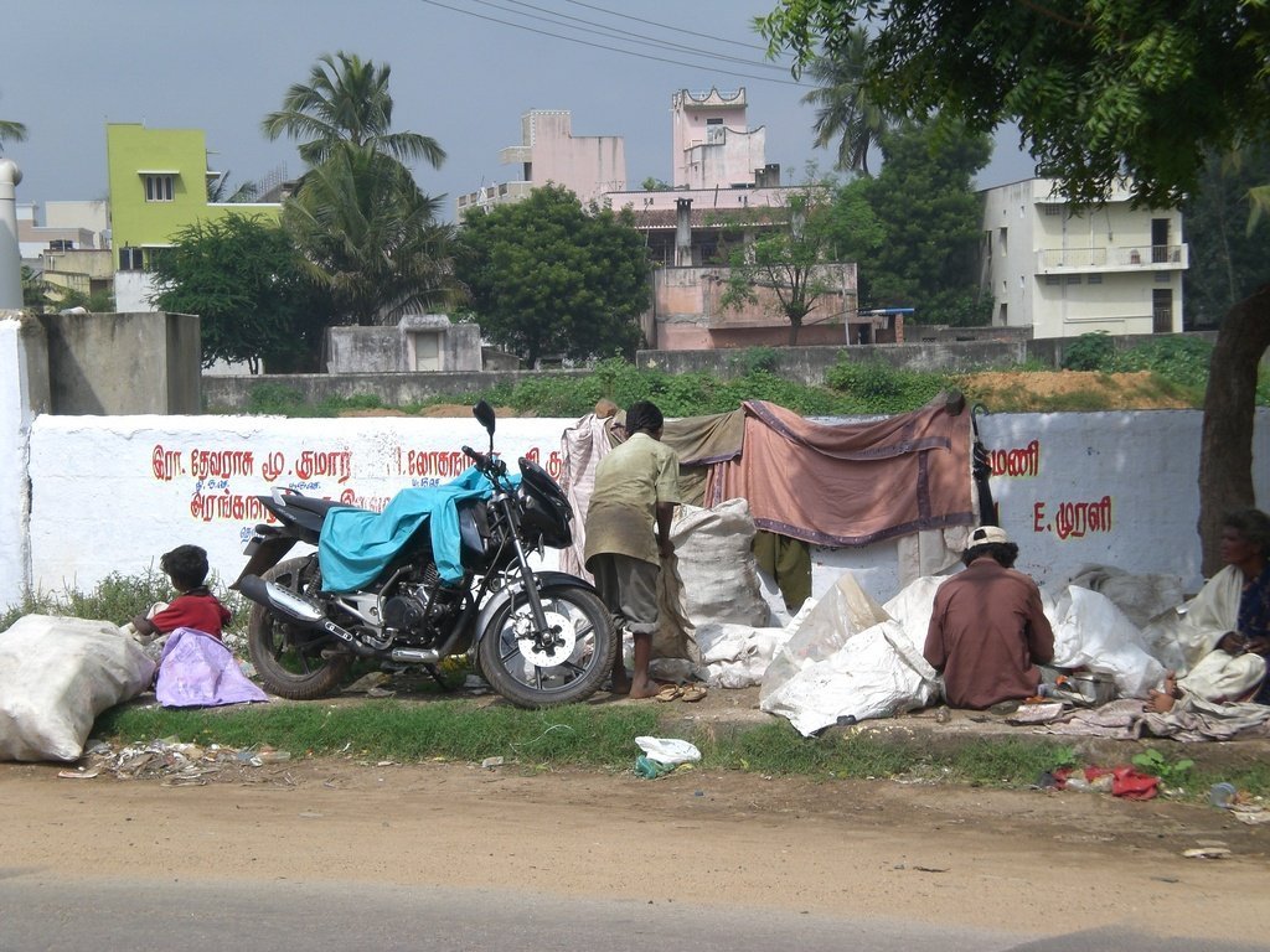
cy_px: 476
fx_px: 3669
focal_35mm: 100
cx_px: 635
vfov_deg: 14.8
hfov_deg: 19.6
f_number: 5.4
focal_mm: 16.51
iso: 50
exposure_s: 1/320
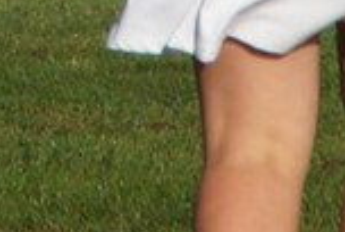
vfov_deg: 1.0
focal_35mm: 1413
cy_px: -446
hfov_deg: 1.5
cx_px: -524
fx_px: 13568
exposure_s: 1/500
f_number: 7.1
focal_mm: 140
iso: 100
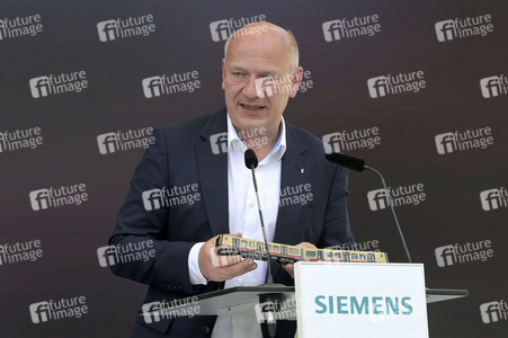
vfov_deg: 6.9
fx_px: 2820
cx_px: 254
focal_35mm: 200
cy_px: 169
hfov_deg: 10.3
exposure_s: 1/500
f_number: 8
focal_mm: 200
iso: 500
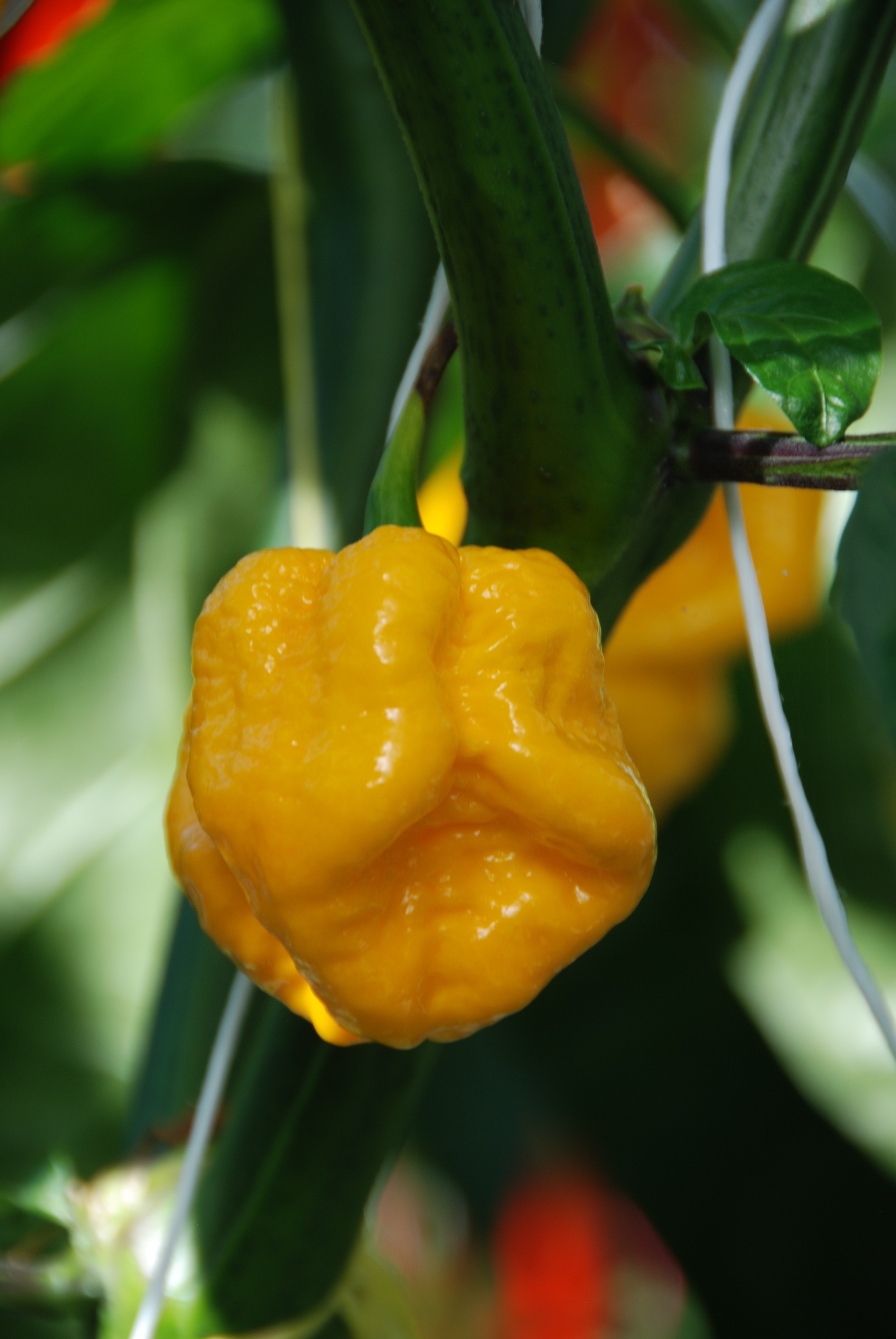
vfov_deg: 6.9
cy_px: 670
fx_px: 11167
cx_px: 448
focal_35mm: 300
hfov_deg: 4.6
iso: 100
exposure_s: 1/80
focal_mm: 200
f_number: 5.6
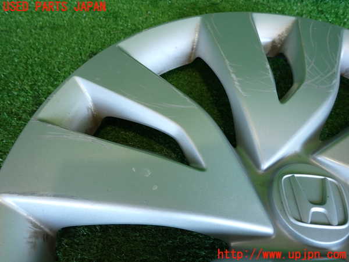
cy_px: 131
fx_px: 252
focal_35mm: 25
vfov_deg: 54.9
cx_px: 174
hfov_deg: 69.4
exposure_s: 1/50
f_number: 2
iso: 200
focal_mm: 4.5
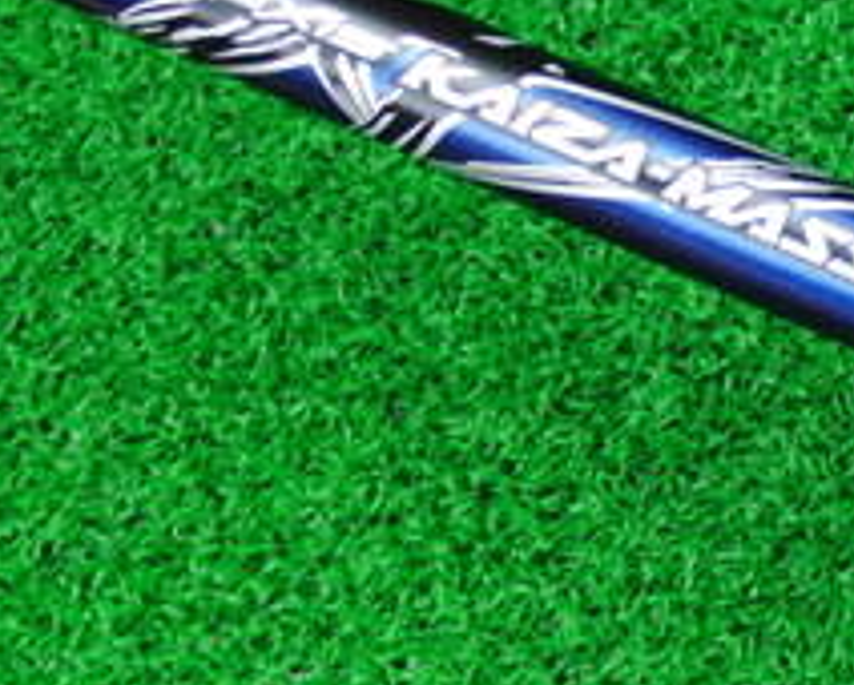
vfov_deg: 14.1
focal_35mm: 109
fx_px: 2758
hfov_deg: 17.2
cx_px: 854
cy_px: 250
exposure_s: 1/25
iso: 400
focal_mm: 6.42
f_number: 3.6
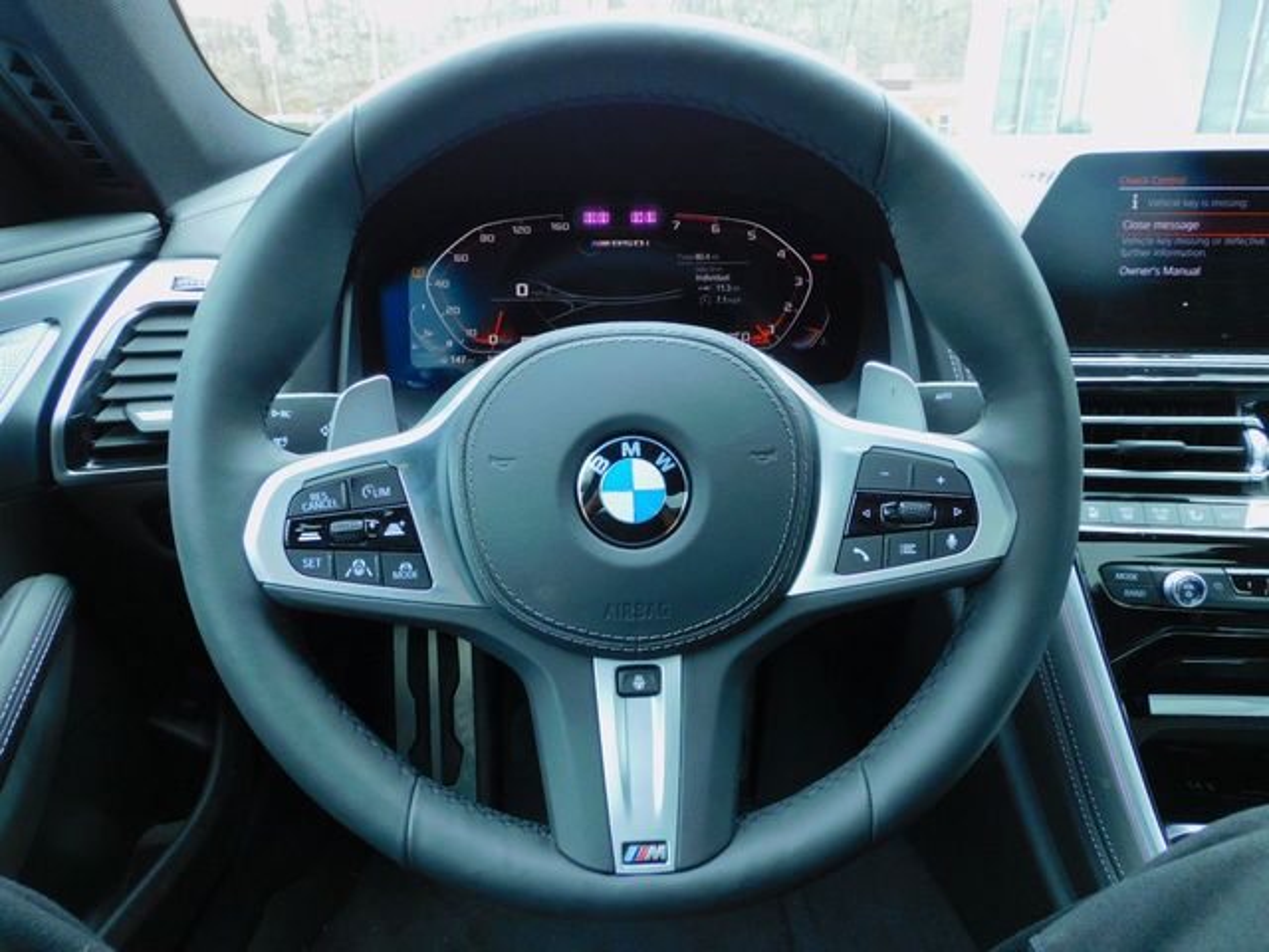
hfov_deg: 71.6
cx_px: 634
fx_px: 880
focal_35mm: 24
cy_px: 476
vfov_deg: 56.8
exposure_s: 1/30
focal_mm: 4.3
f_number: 3.3
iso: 200
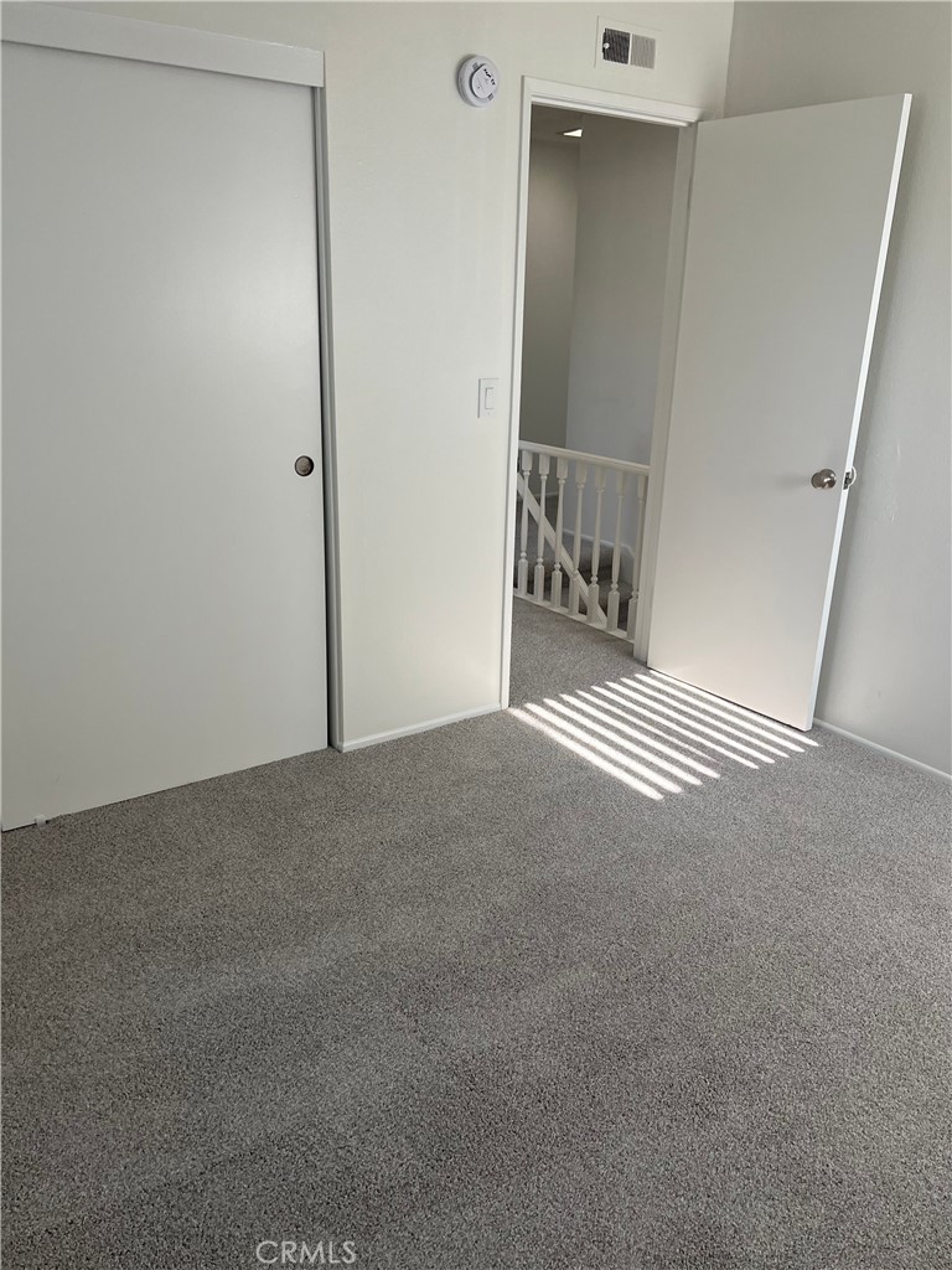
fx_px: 953
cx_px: 476
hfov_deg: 53.1
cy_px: 635
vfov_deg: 67.3
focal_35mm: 26
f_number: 1.5
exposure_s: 1/120
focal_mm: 5.7
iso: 50
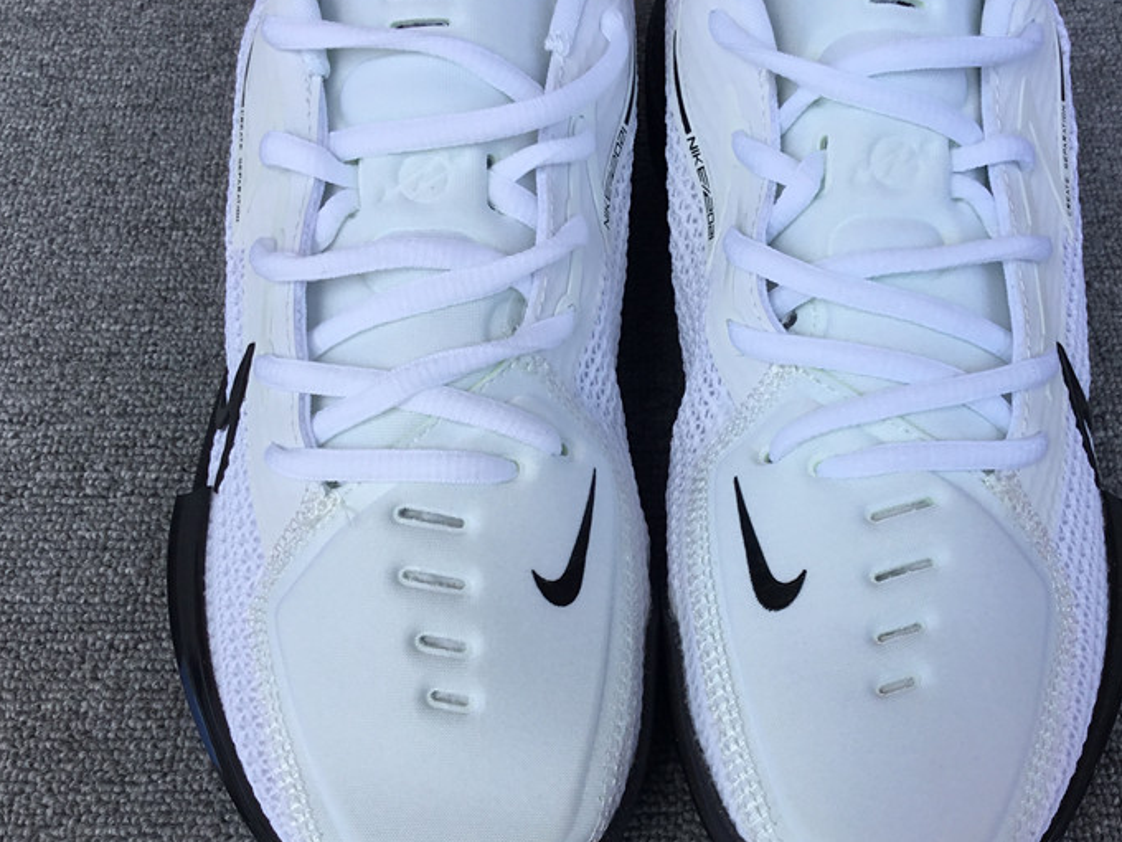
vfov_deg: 35.0
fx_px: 1329
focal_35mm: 41
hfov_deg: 45.6
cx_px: 655
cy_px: 519
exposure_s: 1/318
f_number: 2.4
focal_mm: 3.3
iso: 25
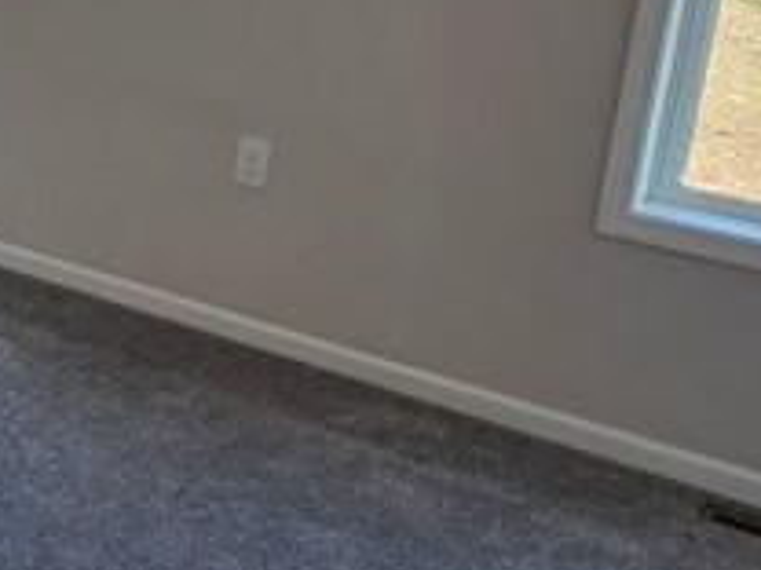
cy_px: 69
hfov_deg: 24.7
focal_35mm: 64
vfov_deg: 22.4
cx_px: -318
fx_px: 1407
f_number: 1.9
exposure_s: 1/120
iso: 100
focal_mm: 2.2
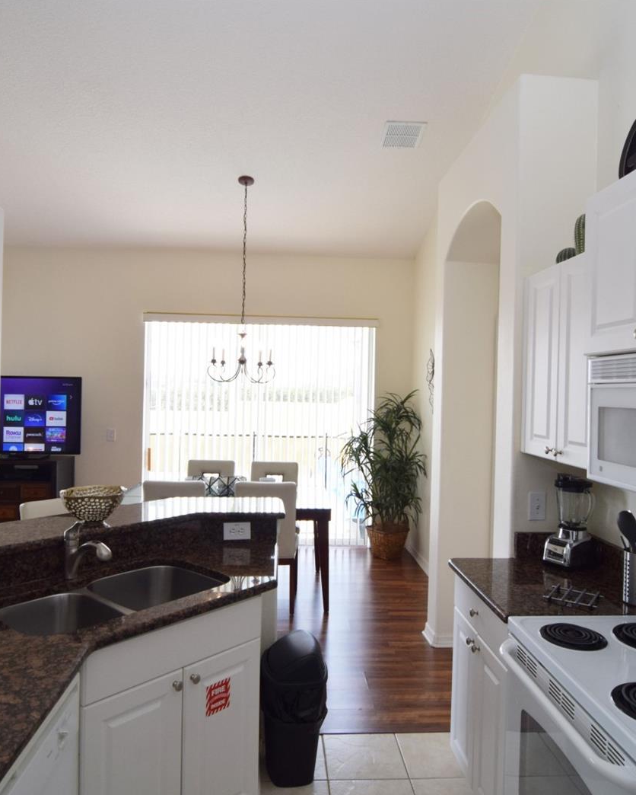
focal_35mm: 24
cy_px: 403
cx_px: 332
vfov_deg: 70.9
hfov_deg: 59.4
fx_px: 558
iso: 400
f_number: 5.6
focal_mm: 11
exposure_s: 1/125
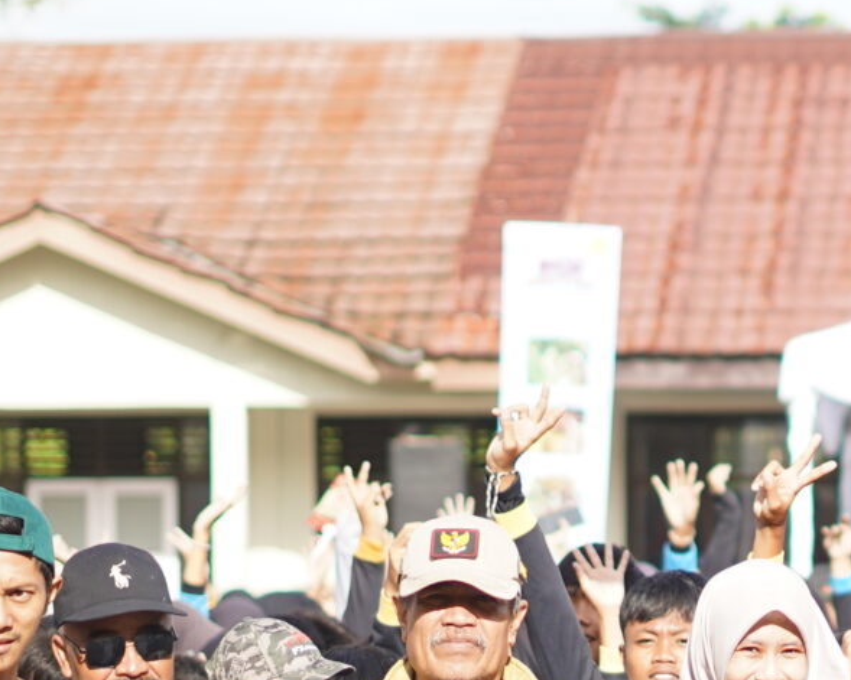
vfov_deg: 7.6
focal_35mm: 204
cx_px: 1178
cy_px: 541
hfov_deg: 9.3
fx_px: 5137
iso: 125
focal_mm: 50
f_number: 1.8
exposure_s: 1/2000
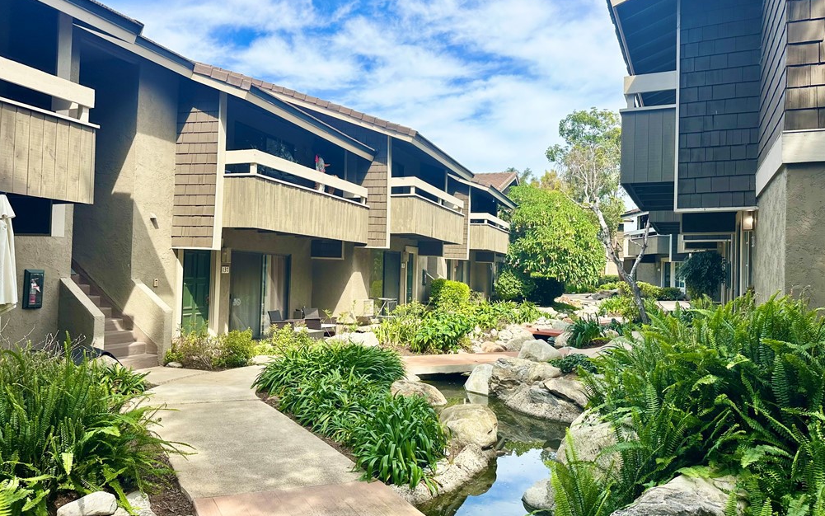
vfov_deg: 47.6
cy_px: 267
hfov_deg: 70.4
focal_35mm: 26
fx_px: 585
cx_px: 407
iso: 80
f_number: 1.78
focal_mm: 6.86
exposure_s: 1/2299
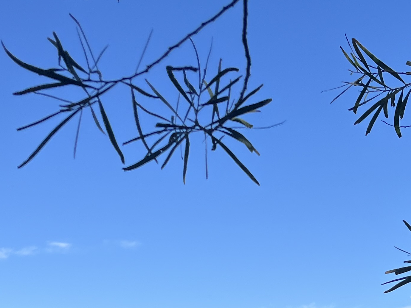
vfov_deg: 17.7
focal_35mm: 76
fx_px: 903
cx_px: 202
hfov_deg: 25.7
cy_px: 440
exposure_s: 1/3311
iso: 50
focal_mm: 5.1
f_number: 1.6
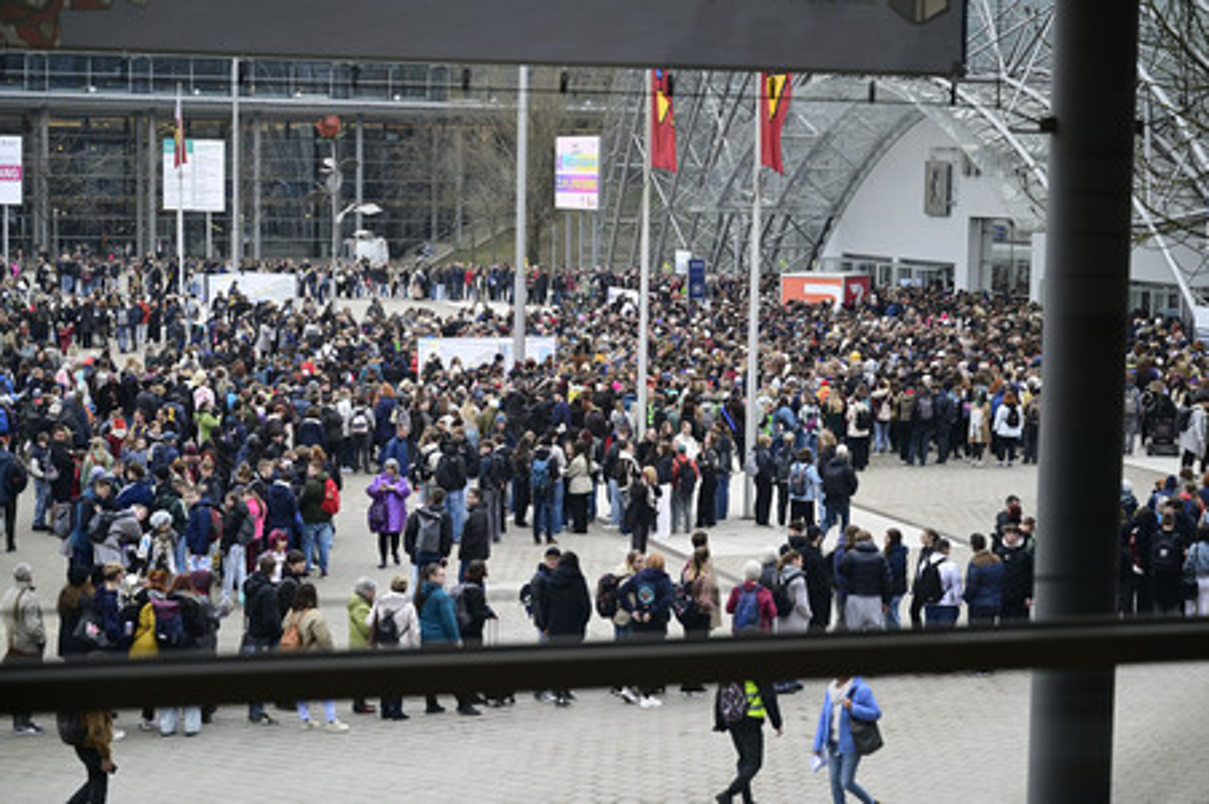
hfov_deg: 28.9
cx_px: 604
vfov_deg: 19.4
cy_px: 402
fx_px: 2349
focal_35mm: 70
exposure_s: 1/250
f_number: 3.2
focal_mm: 70
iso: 125
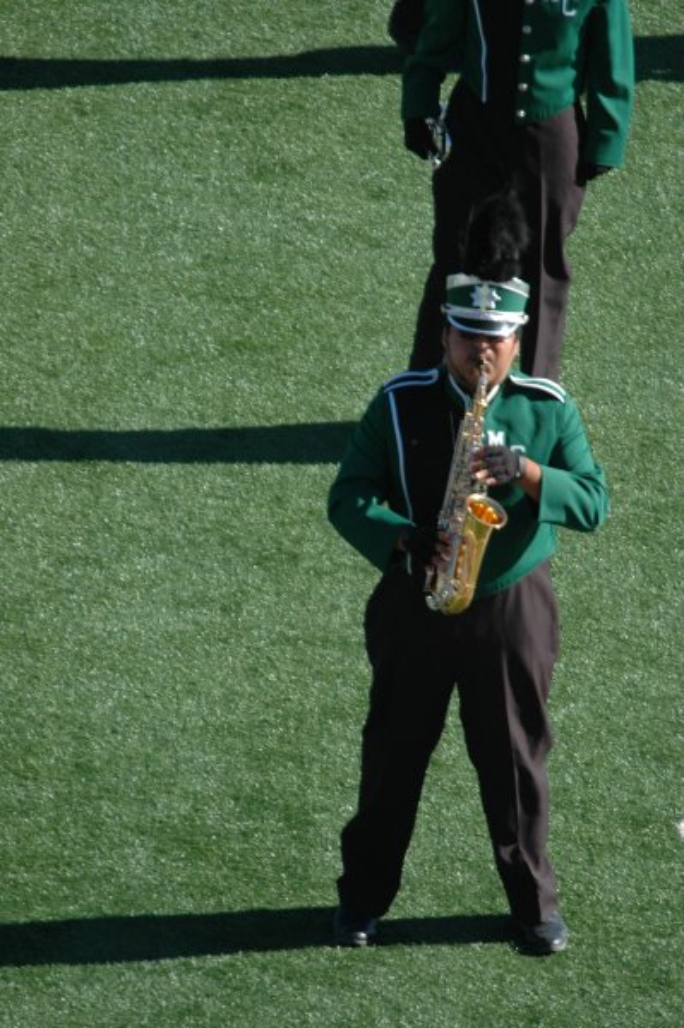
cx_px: 342
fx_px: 17128
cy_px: 514
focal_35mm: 600
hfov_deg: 2.3
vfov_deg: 3.4
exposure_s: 1/500
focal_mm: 400
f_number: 5.6
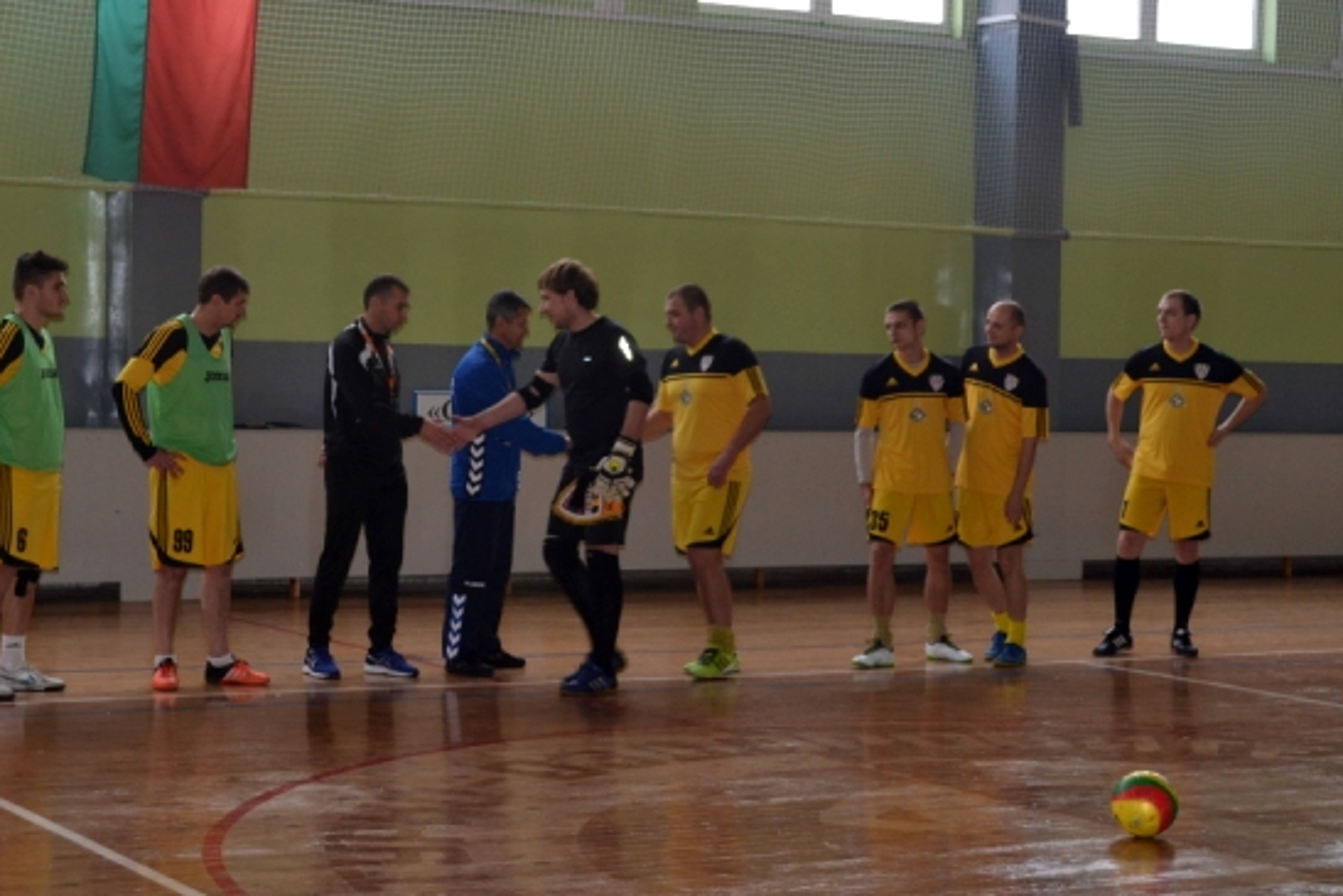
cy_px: 344
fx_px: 2761
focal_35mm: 74
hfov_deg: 27.2
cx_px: 503
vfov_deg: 18.4
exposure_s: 1/80
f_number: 5
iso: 400
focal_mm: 36
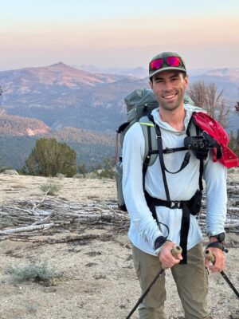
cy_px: 160
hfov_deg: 30.3
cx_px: 120
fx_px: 442
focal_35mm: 48
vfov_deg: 39.7
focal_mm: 6.76
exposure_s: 1/250
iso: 64
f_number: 1.78
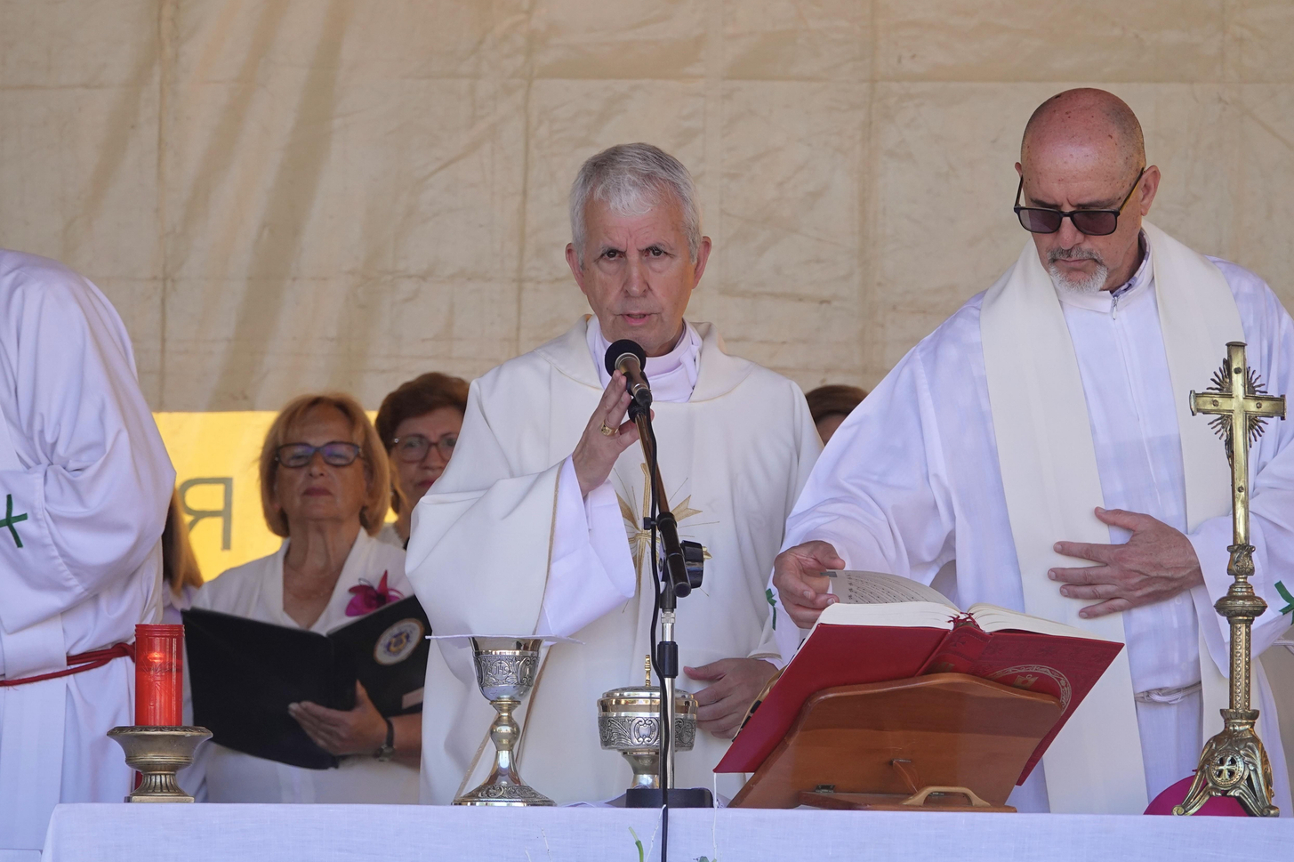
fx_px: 8731
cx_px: 595
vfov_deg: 5.7
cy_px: 454
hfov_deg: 8.5
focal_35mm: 243
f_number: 4
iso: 250
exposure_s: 1/250
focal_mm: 81.1
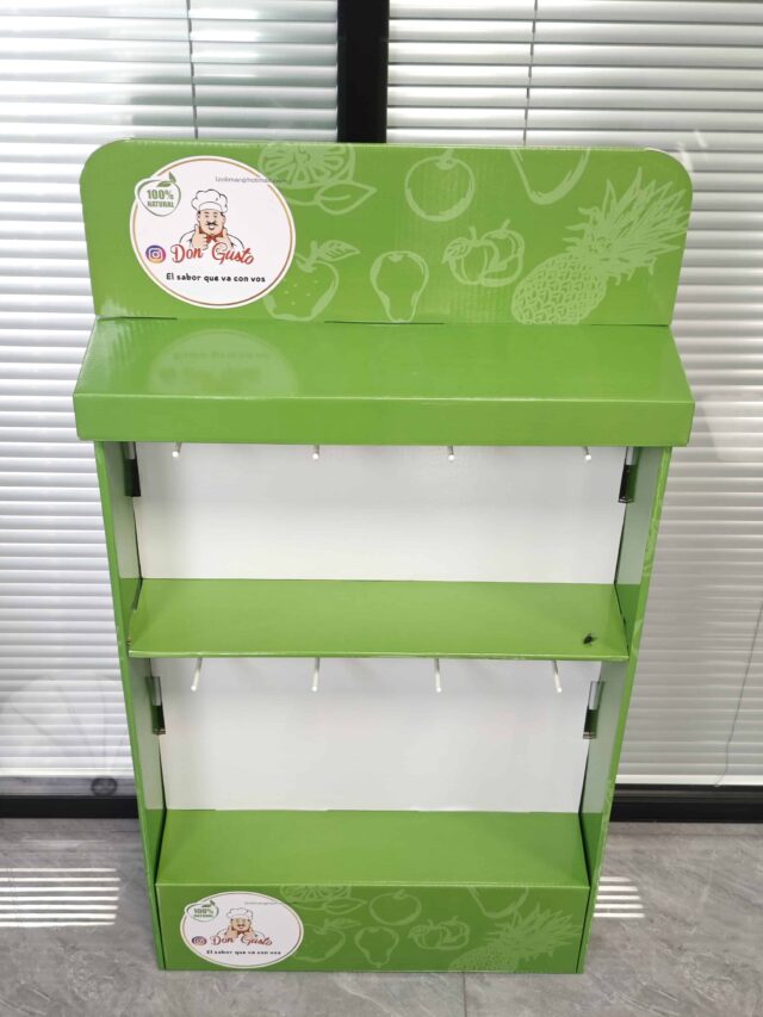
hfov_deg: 31.5
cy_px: 508
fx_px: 1352
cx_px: 382
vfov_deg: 41.2
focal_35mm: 46
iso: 320
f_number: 1.4
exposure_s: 1/100
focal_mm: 6.7
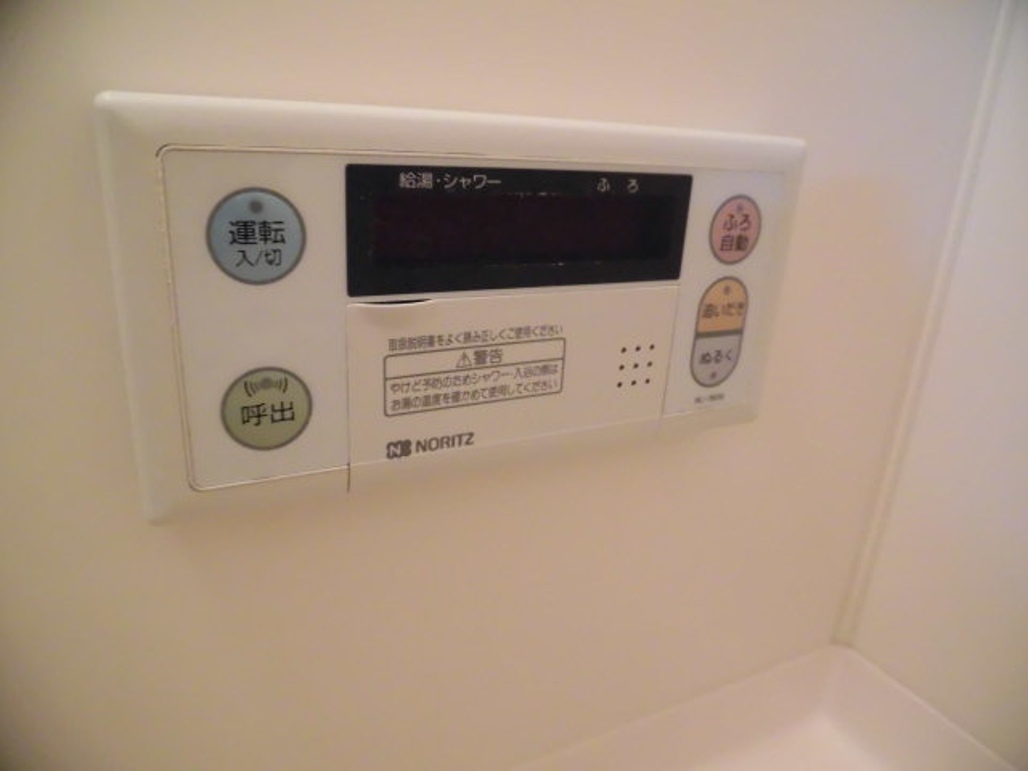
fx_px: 713
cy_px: 386
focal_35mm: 24
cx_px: 514
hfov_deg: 71.6
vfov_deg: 56.8
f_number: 3.1
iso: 800
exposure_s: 1/20
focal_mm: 4.3
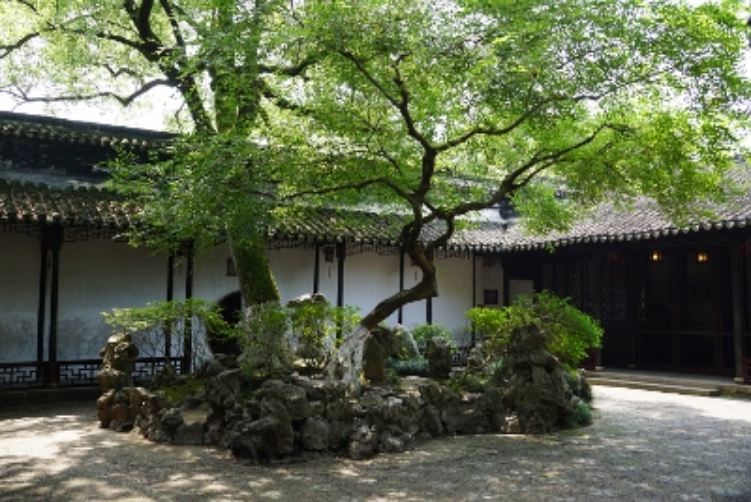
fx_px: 751
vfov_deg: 36.9
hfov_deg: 53.1
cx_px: 376
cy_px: 251
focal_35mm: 36
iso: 100
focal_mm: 24
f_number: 5
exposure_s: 1/80
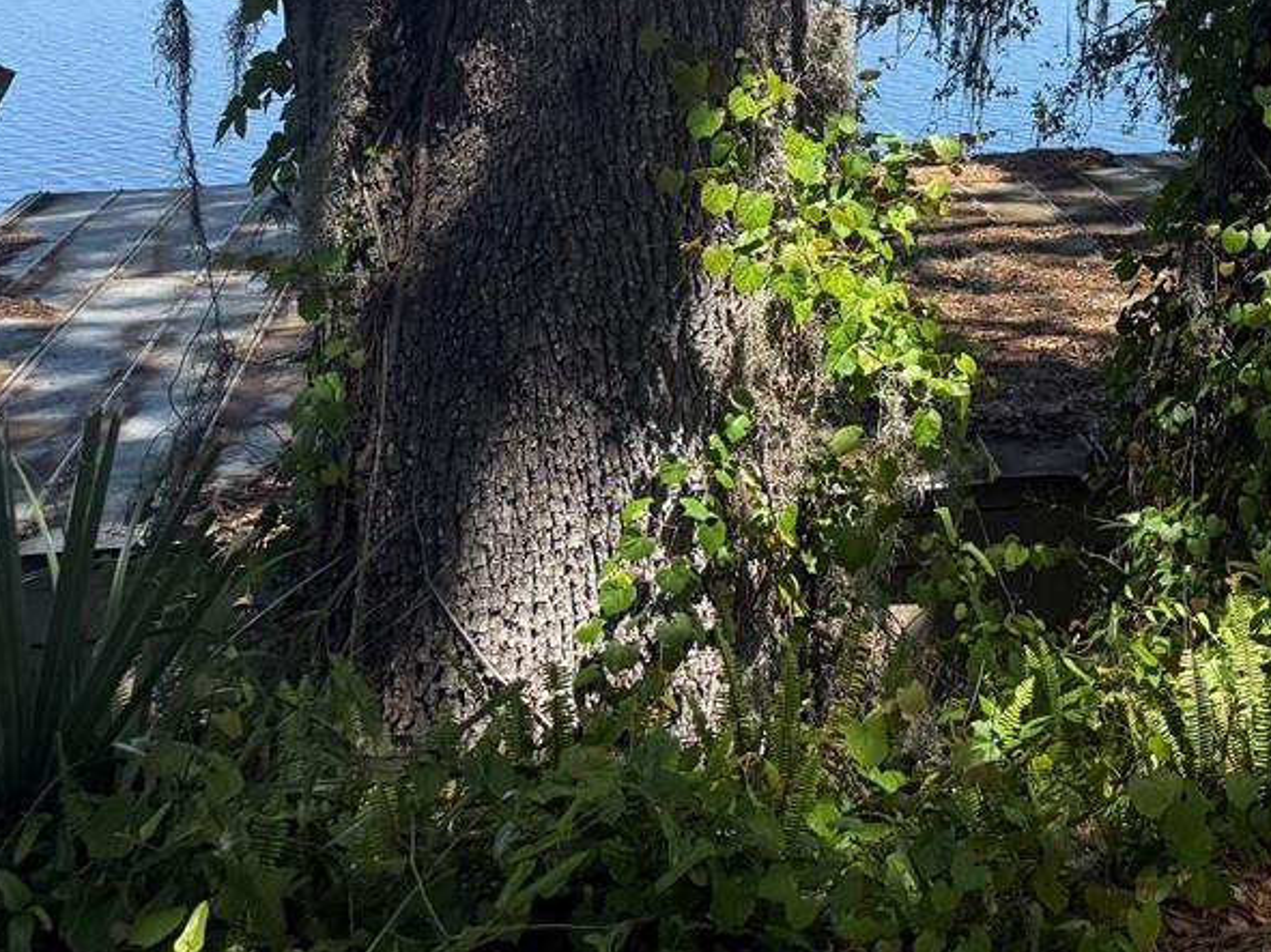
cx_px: 1673
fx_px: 2386
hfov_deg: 25.5
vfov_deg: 21.0
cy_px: -200
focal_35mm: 65
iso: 80
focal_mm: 6.76
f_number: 1.78
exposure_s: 1/1901
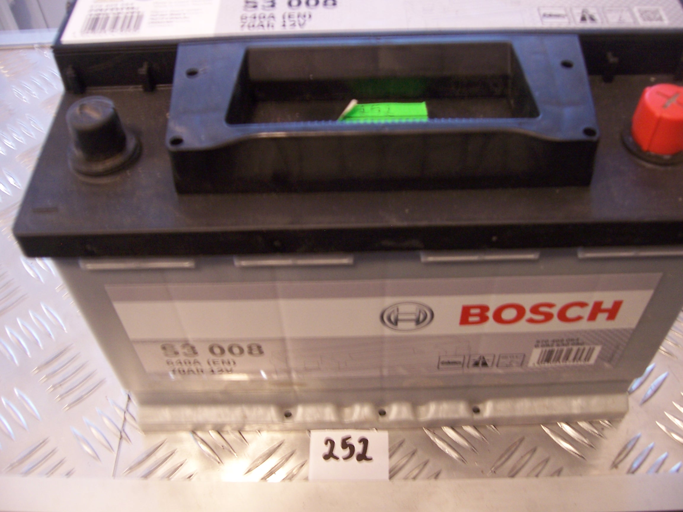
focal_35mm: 36
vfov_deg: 39.7
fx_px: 710
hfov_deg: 51.4
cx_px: 342
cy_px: 256
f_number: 3
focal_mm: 6
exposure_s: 1/4
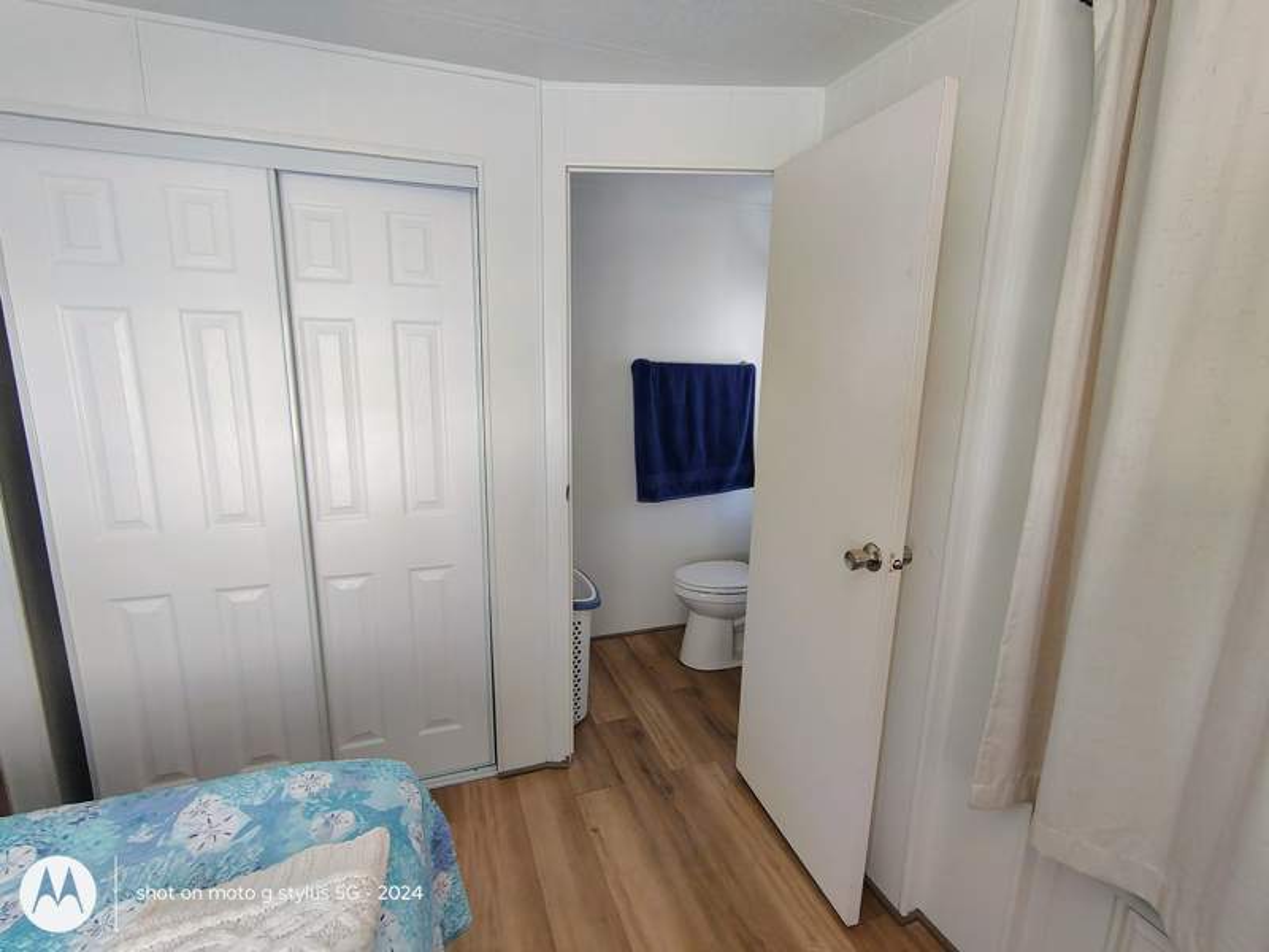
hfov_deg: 94.5
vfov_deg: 78.1
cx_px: 634
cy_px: 476
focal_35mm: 16
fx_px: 587
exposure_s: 1/40
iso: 403
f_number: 2.2
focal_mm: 2.13
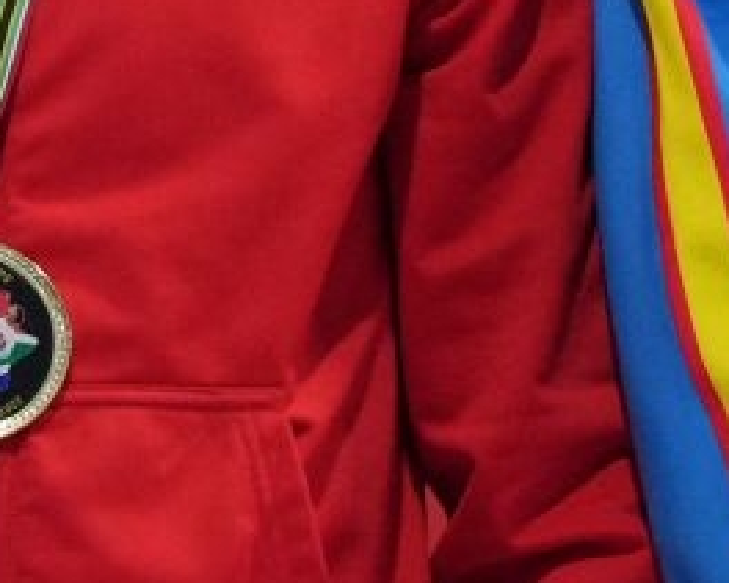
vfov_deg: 1.6
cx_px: -1436
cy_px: 94
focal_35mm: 968
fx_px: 20877
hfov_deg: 2.0
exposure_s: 1/250
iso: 2500
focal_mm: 151
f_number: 2.8
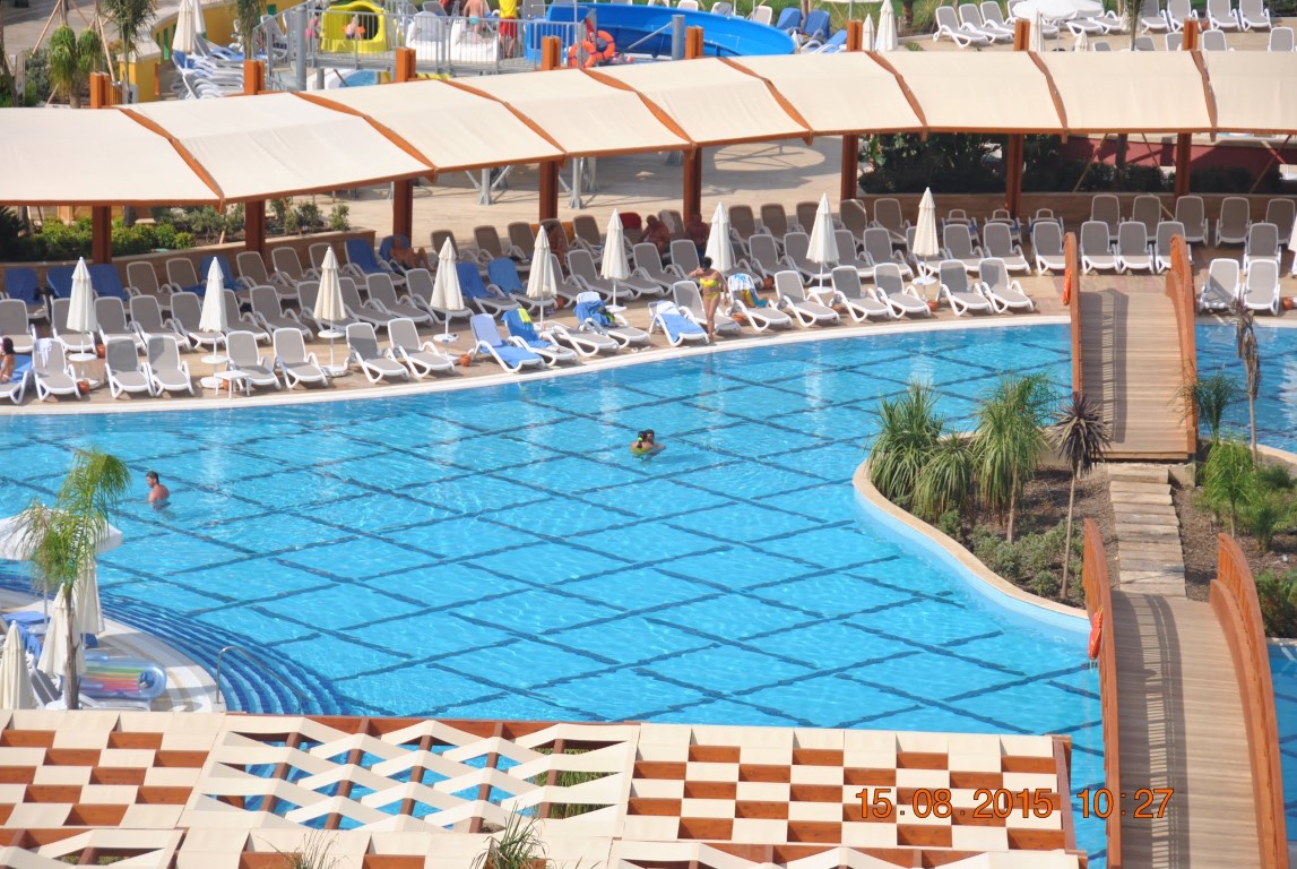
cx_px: 648
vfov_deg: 8.7
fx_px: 5682
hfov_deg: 13.0
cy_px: 434
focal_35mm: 158
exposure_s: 1/640
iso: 100
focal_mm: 105
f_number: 6.3
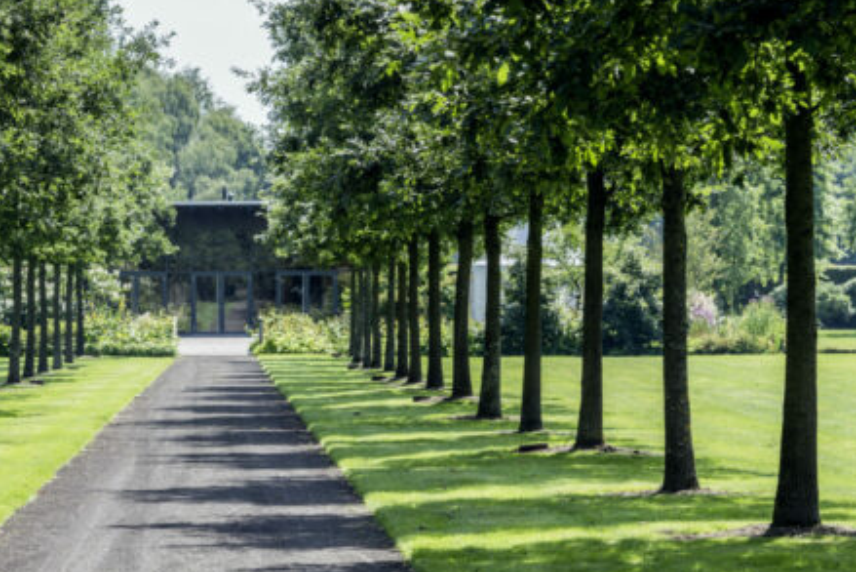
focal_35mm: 210
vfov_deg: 6.5
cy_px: 115
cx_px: 150
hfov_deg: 9.8
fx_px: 4995
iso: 200
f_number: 8
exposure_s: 1/200
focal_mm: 120
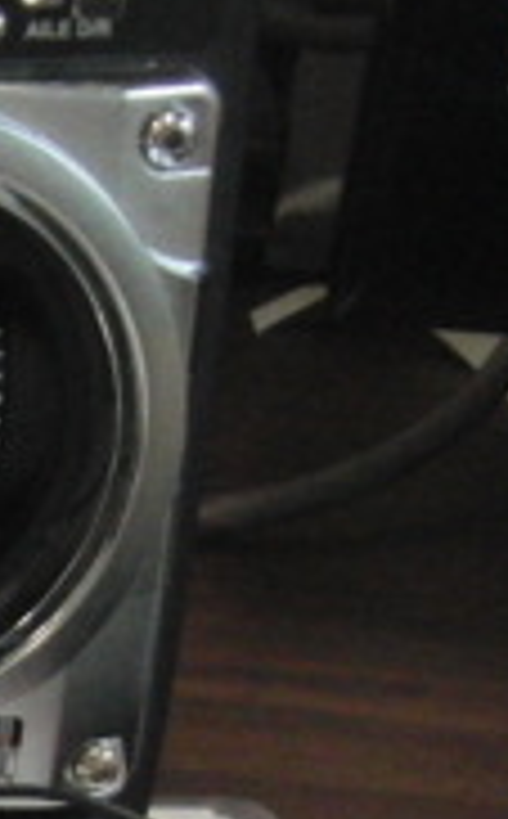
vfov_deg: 14.4
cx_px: -656
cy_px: 914
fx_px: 3161
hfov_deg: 8.5
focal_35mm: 142
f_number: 3.9
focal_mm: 6.66
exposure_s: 1/80
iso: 500
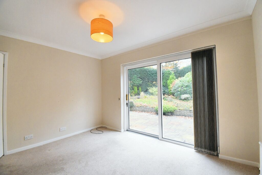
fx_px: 109
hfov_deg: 100.4
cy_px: 88
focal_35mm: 15
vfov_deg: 77.3
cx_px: 131
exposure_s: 1/40
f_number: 10
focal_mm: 10
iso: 1600
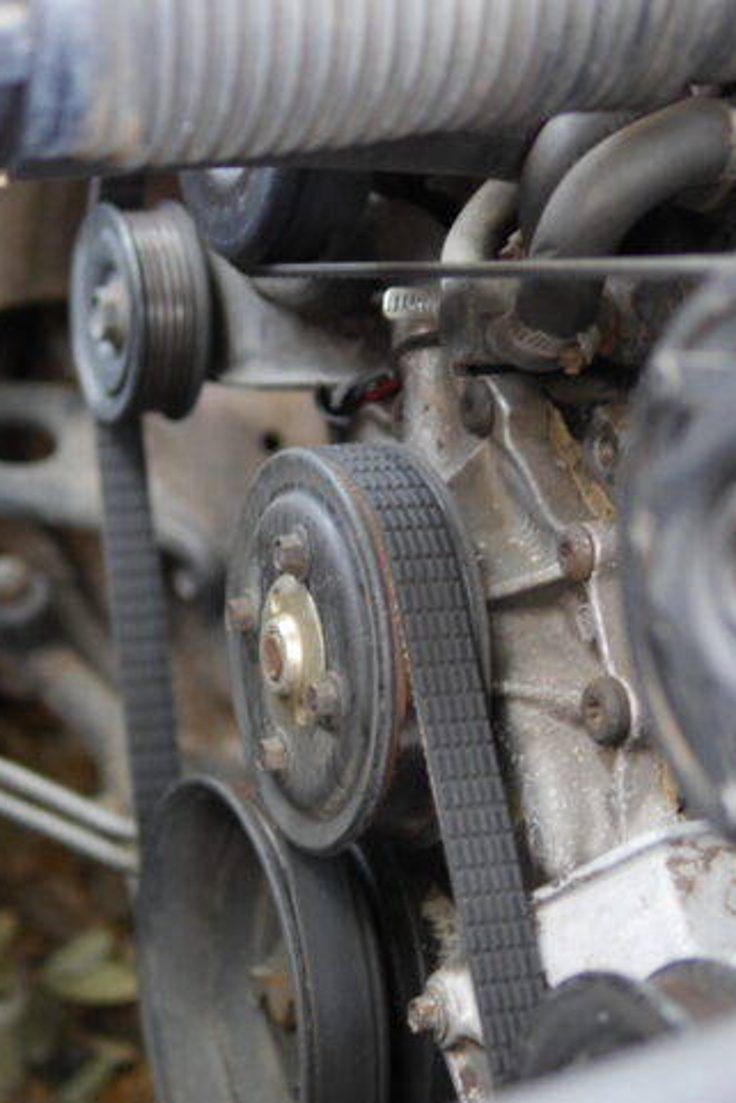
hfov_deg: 16.5
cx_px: 319
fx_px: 2543
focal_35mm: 83
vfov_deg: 24.4
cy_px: 624
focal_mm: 25
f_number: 1.4
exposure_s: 1/125
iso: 1250
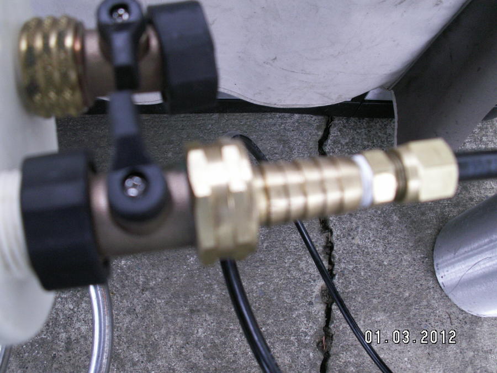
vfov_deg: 40.7
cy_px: 186
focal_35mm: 35
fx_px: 503
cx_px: 248
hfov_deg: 52.6
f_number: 2.8
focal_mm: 5.86
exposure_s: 1/30
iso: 160
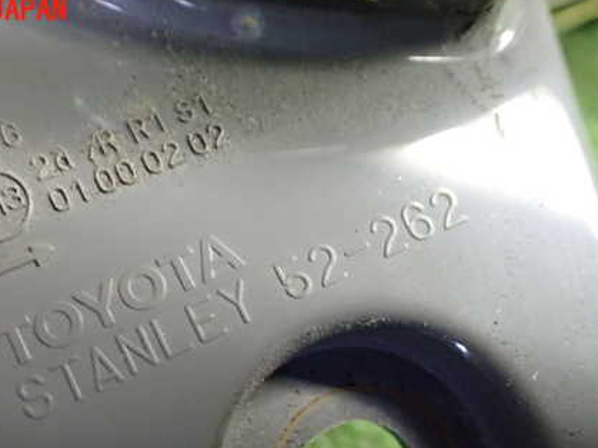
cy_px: 314
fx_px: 743
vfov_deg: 33.2
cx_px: 235
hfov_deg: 43.6
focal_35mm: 43
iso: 800
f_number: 2.3
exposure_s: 1/50
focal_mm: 5.4
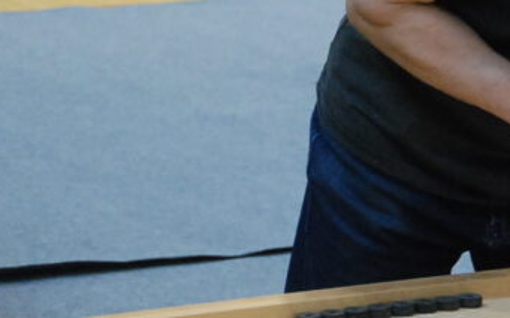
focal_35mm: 230
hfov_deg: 9.0
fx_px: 3196
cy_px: -90
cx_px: 556
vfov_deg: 5.7
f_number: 5
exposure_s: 1/100
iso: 1600
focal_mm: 50
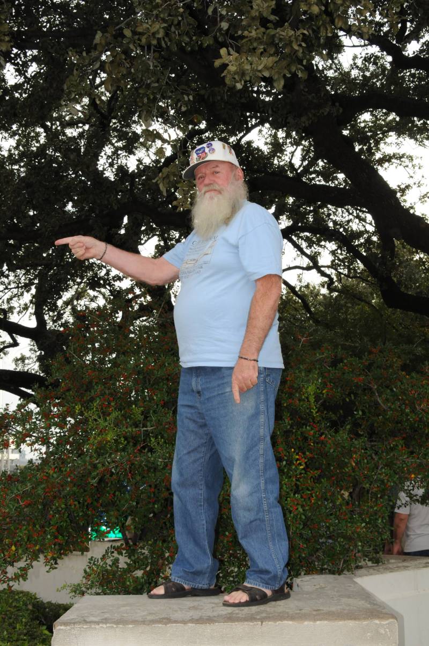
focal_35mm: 52
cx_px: 214
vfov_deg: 37.9
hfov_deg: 25.7
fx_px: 941
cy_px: 323
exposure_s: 1/250
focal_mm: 35
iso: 800
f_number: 11
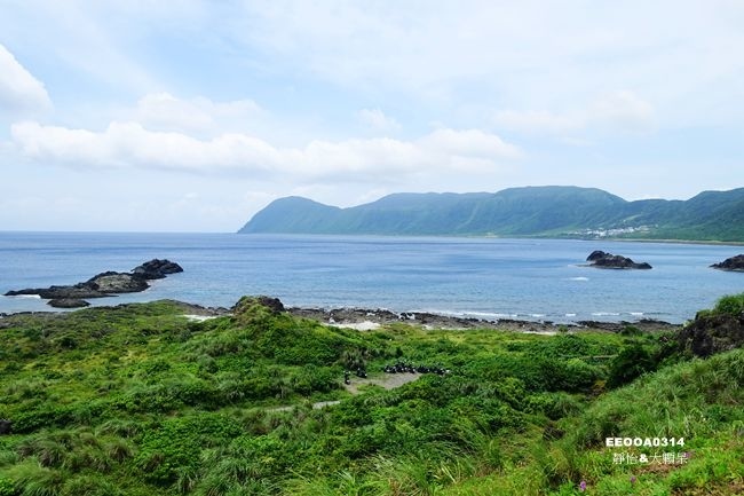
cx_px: 372
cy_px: 248
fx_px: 496
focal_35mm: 24
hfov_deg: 73.8
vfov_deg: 53.1
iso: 125
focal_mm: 8.8
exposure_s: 1/125
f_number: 4
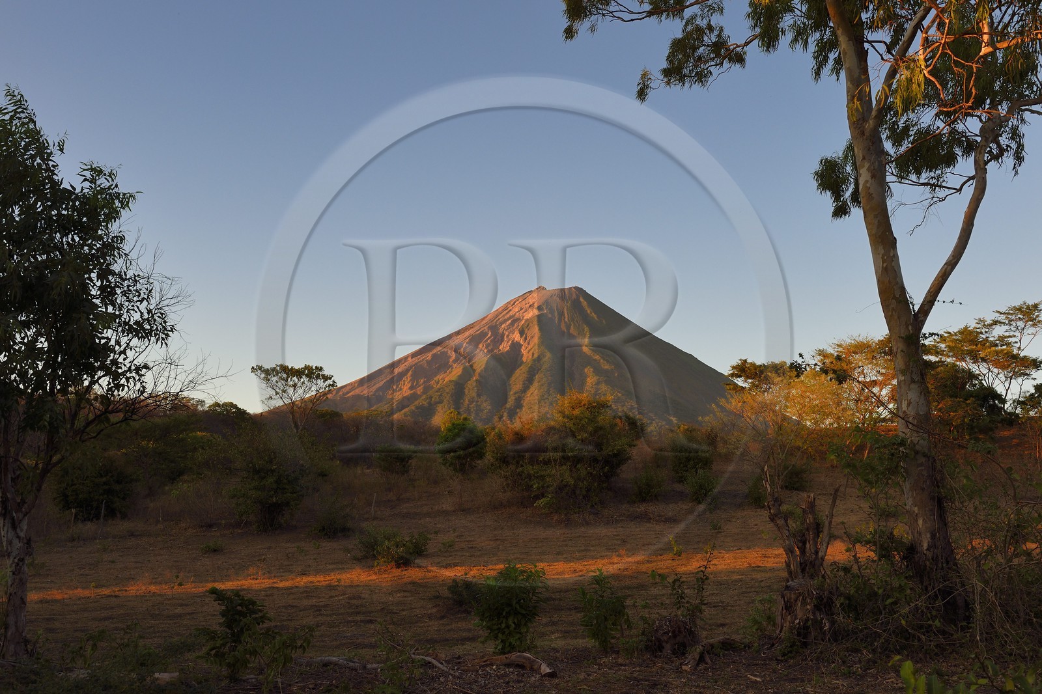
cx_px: 521
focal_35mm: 35
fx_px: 1013
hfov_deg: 54.4
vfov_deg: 37.8
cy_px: 347
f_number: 10
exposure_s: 1/160
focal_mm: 35
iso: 400
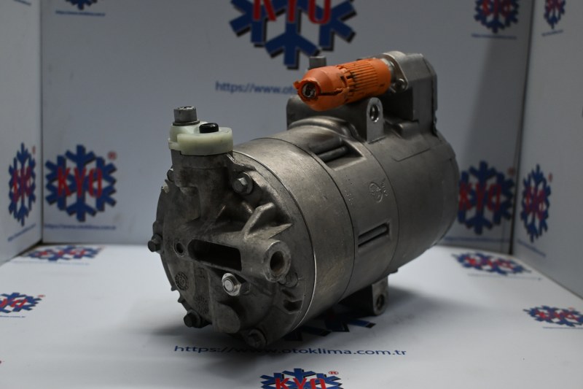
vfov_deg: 32.4
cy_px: 194
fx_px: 668
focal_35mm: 41
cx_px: 292
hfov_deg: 47.2
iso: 720
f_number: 4.5
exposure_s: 1/125
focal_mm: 27.5
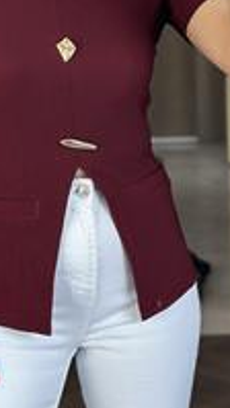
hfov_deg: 9.1
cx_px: 51
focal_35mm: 133
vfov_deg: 16.1
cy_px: 123
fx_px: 1441
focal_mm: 6.86
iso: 125
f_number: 1.78
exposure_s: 1/118
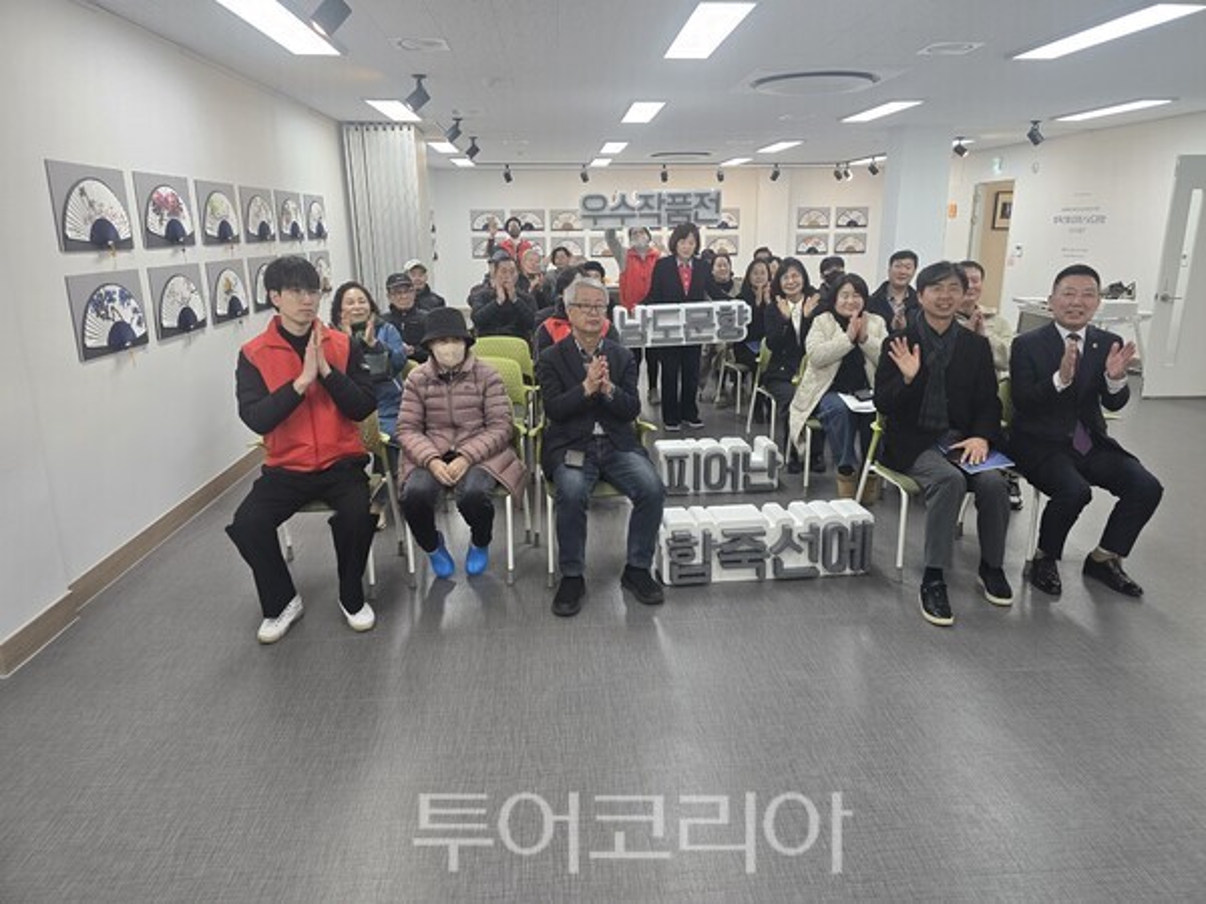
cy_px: 452
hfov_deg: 73.9
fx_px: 801
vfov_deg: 58.9
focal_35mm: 23
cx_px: 603
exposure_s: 1/120
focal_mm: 6.3
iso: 125
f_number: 1.7
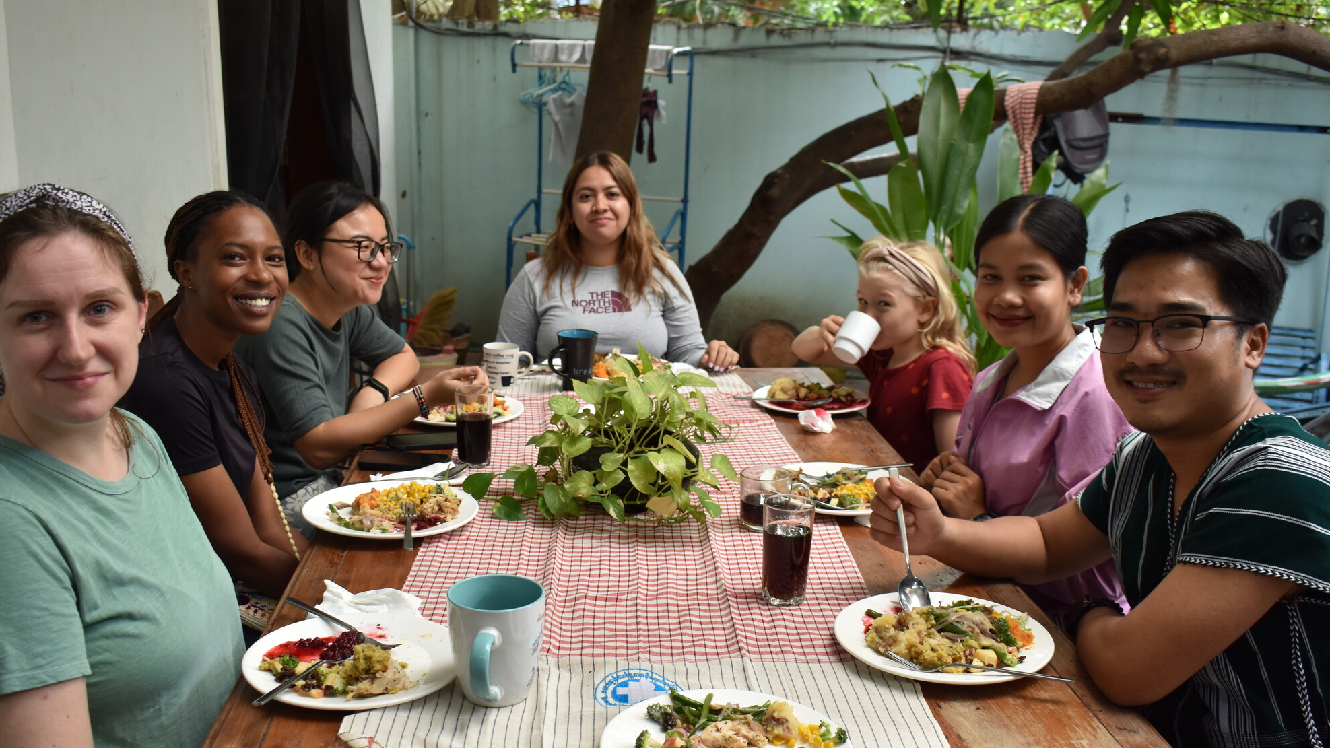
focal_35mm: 35
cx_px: 661
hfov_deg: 56.6
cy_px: 447
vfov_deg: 33.6
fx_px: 1234
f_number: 4.5
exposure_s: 1/80
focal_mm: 22
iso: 400
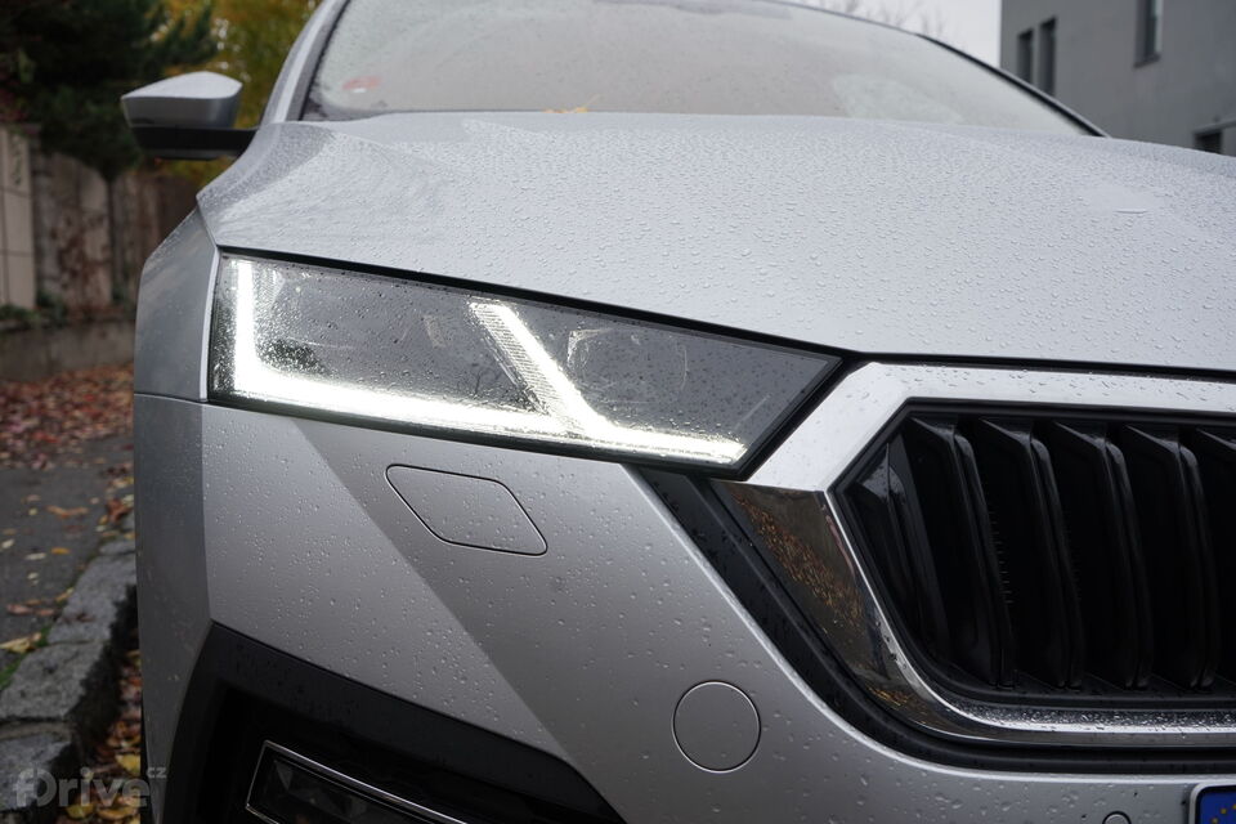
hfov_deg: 53.1
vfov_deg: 36.9
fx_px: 1236
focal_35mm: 36
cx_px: 618
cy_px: 412
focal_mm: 36
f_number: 7.1
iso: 400
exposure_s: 1/250
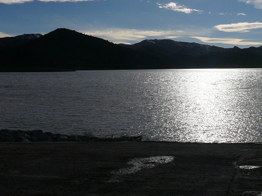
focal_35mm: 59
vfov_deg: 24.8
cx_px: 211
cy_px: 89
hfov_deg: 31.8
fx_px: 446
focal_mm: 5.2
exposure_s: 1/2000
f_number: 5
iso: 80
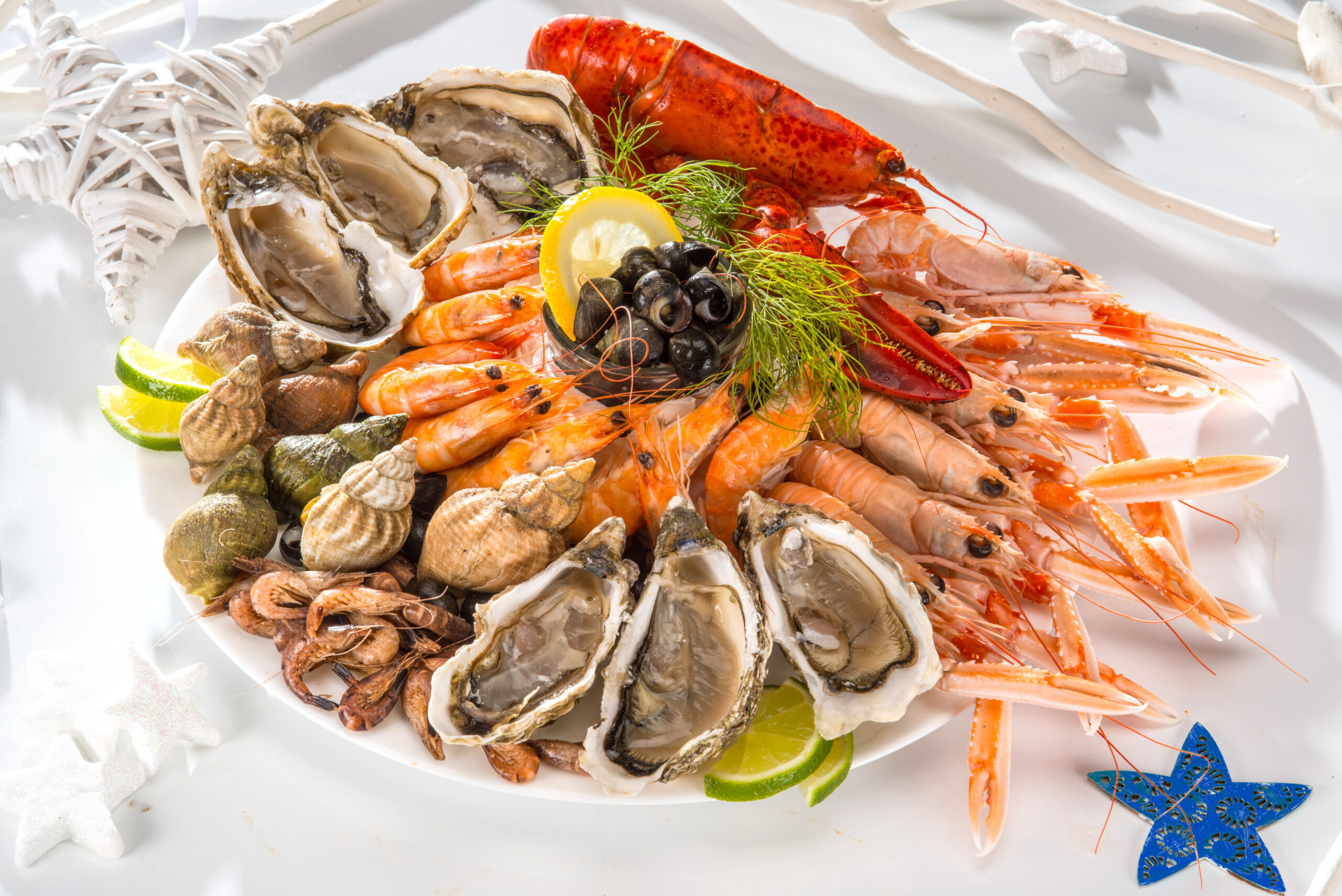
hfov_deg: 19.4
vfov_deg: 13.1
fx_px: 3916
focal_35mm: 105
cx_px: 671
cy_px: 448
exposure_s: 1/125
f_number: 20
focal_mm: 105
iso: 100
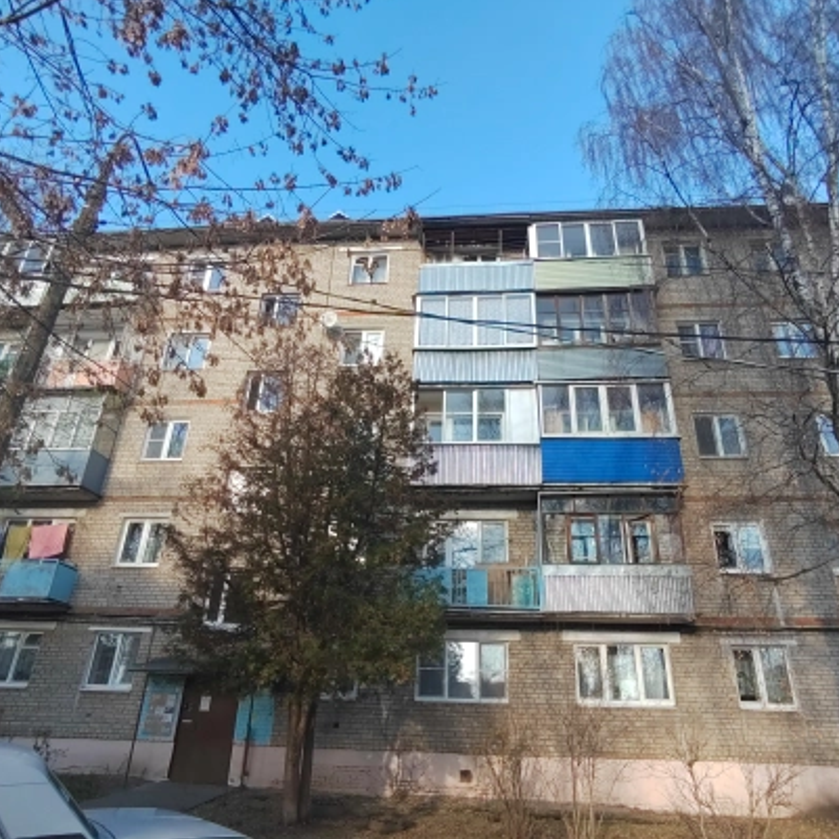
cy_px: 450
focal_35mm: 22
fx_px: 603
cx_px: 429
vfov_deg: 69.5
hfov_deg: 69.6
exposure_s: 1/288
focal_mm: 1.68
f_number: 2.2
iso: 100
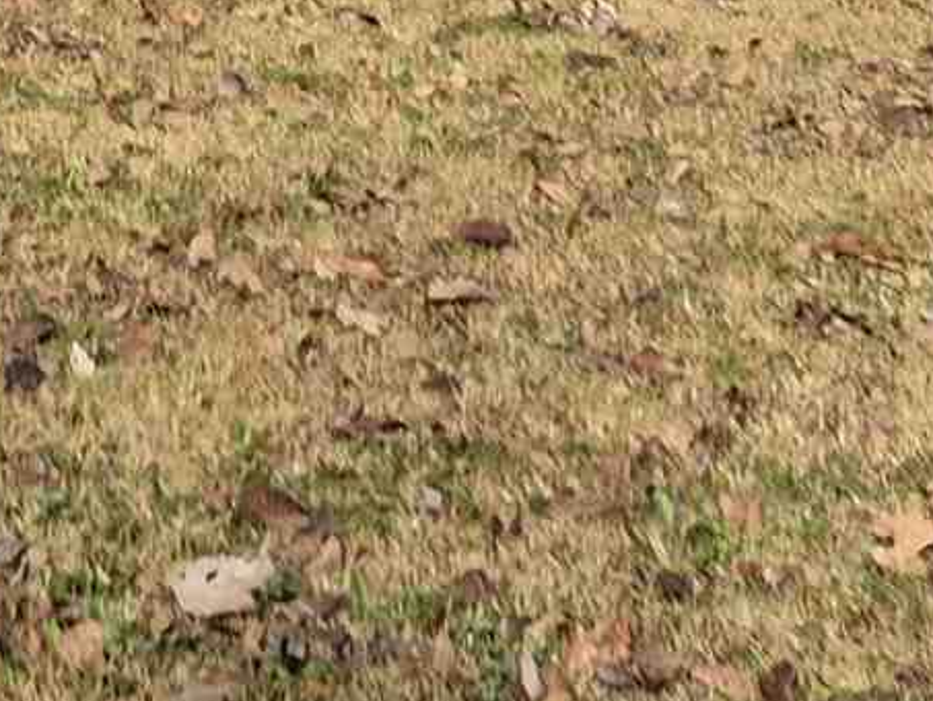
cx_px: -260
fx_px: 4206
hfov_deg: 12.3
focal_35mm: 156
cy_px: -1427
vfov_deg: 8.1
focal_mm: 5.4
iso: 25
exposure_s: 1/1756
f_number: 1.8
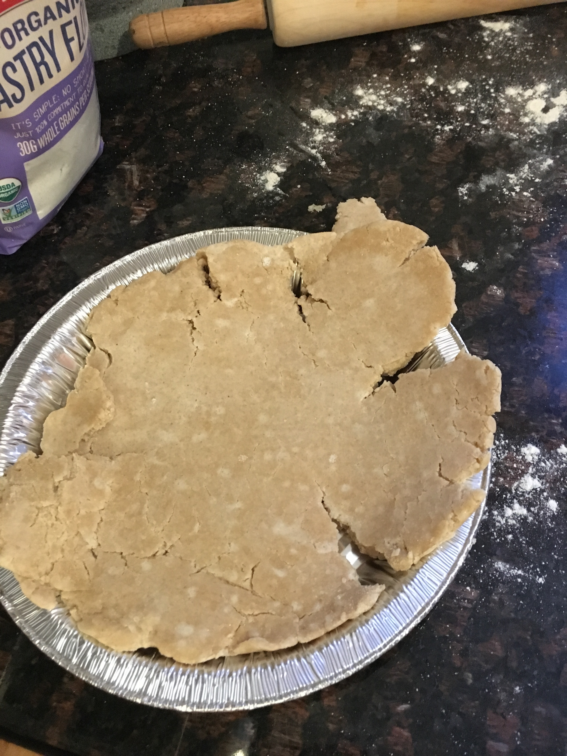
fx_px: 633
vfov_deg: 61.7
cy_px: 378
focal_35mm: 29
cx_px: 284
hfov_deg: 48.2
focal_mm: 4.15
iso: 320
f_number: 2.2
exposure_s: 1/15
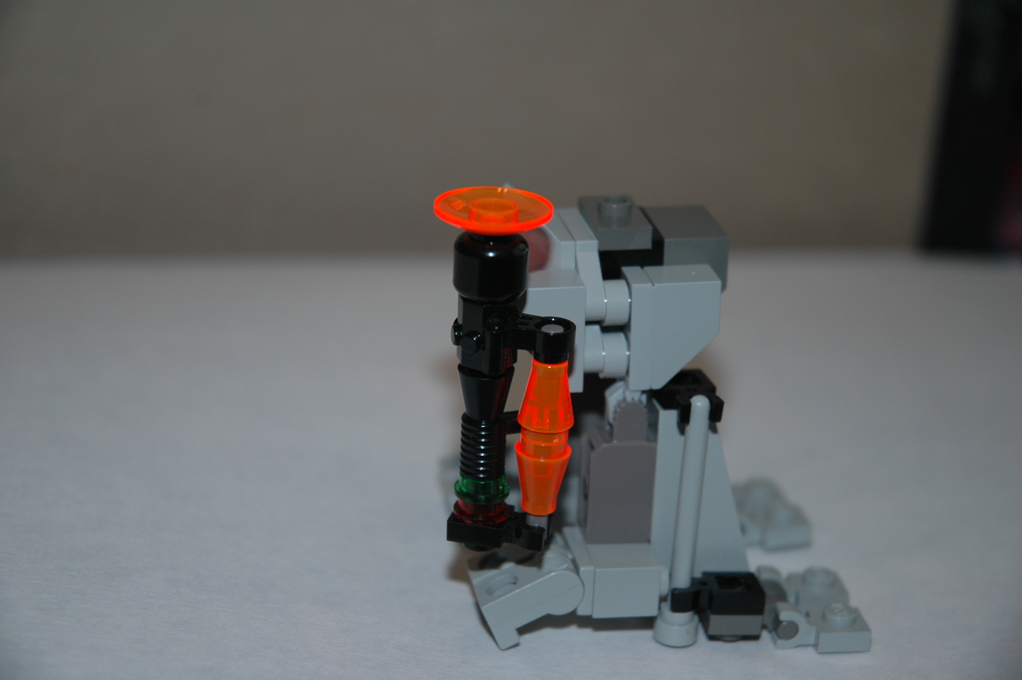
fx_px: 2978
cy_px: 340
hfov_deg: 19.5
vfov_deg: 13.0
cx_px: 511
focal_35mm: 105
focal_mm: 70
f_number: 4.5
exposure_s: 1/60
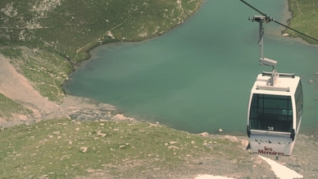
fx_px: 1128
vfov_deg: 9.0
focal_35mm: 134
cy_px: 36
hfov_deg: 16.0
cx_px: 127
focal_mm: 55
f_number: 6.3
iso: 100
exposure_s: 1/160
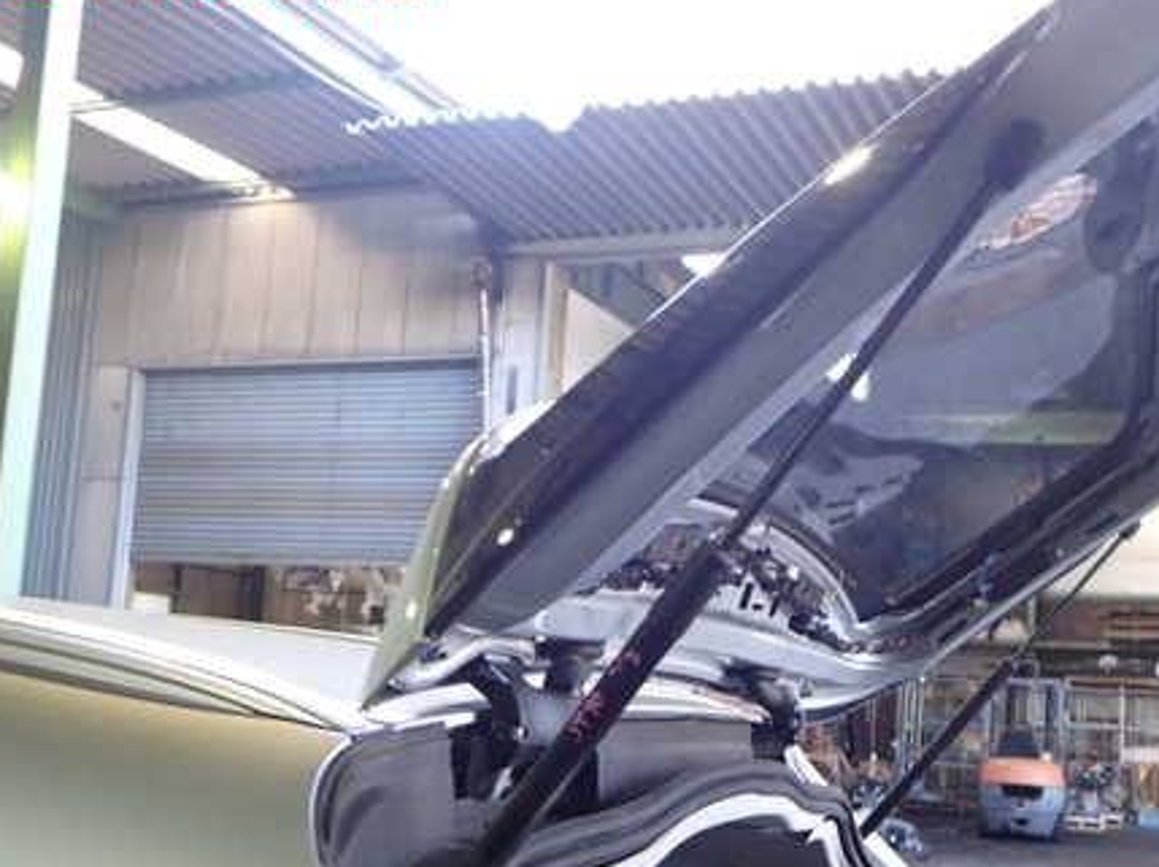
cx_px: 740
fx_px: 1405
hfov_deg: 44.4
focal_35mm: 42
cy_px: 551
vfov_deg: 34.1
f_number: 2.3
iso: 200
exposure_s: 1/30
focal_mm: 5.4
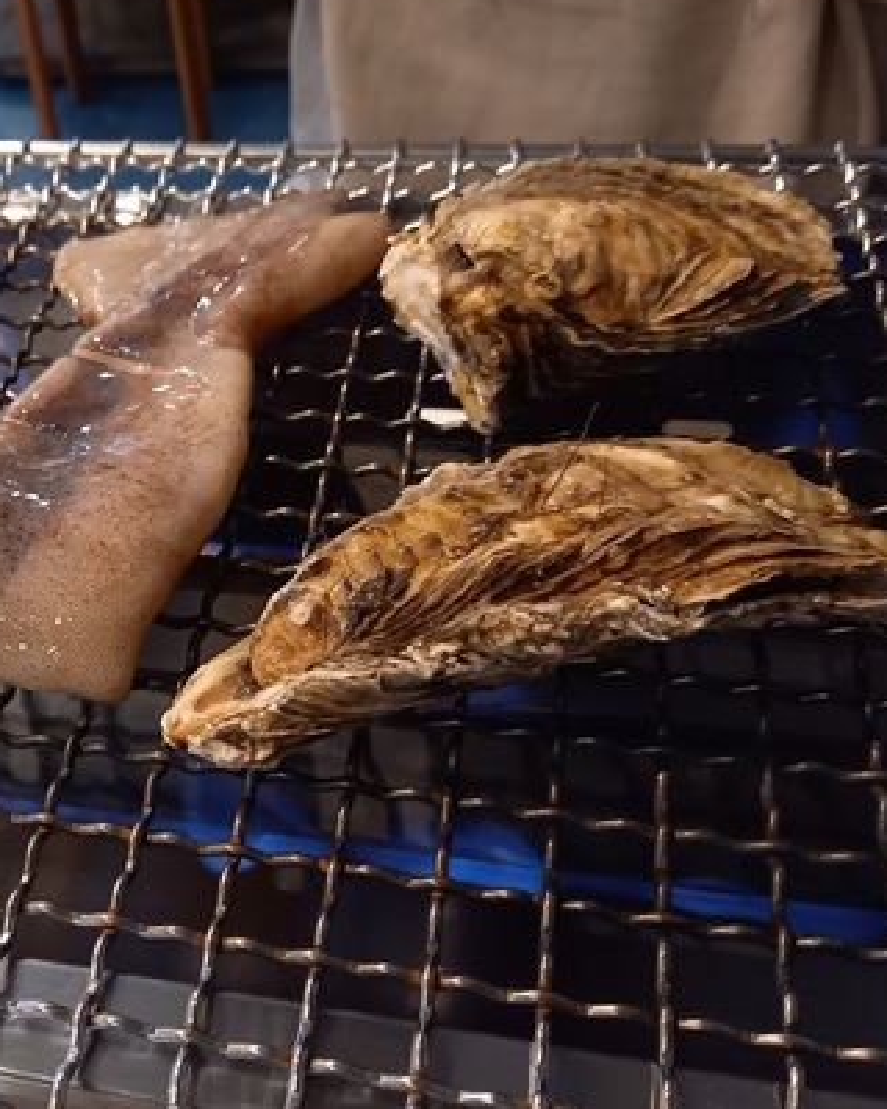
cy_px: 579
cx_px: 152
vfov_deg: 46.8
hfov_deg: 36.6
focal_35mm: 39
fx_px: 1280
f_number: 1.8
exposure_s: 1/30
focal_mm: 4.65
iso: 400
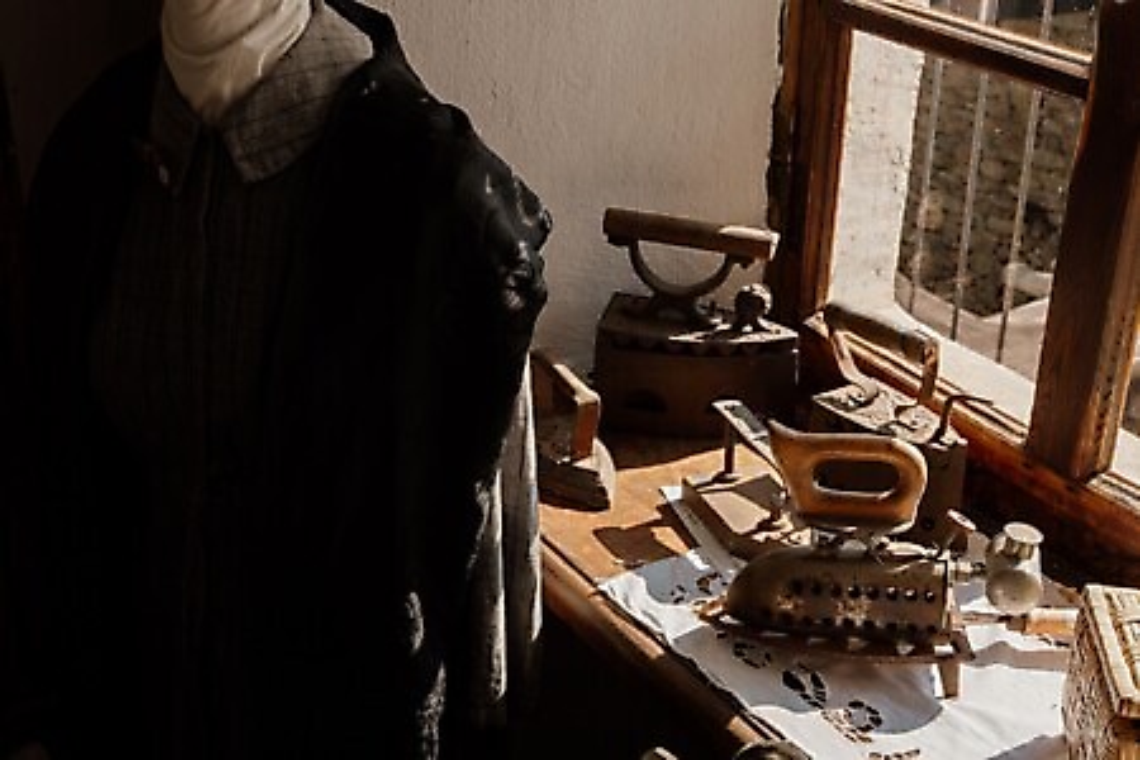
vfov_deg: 27.0
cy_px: 380
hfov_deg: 39.6
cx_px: 570
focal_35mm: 50
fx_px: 1583
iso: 200
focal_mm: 50
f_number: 11
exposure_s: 1/125
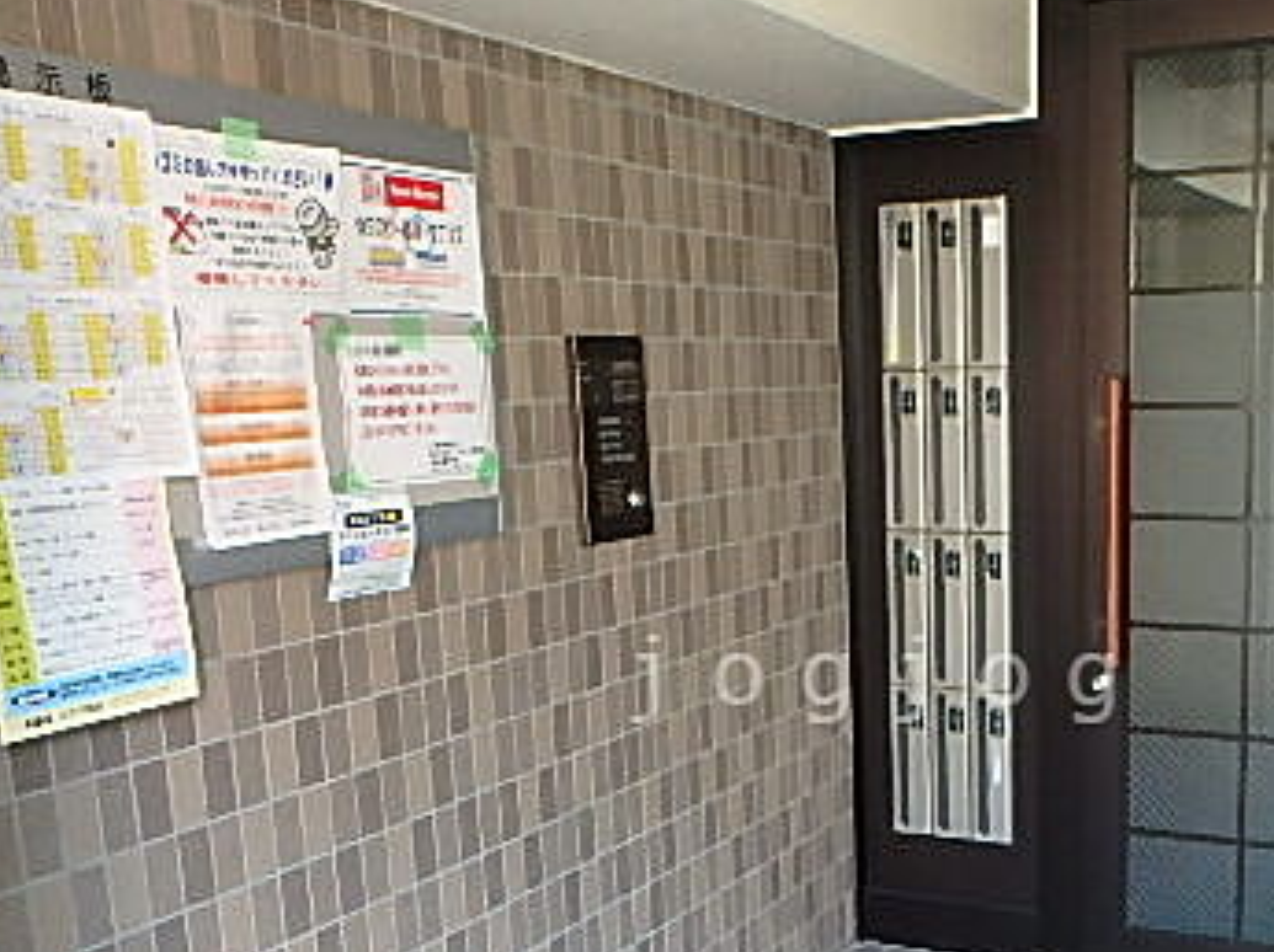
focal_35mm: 39
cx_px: 883
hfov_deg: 46.9
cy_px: 679
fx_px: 1434
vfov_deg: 36.1
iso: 500
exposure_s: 1/30
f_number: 3.5
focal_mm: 3.7
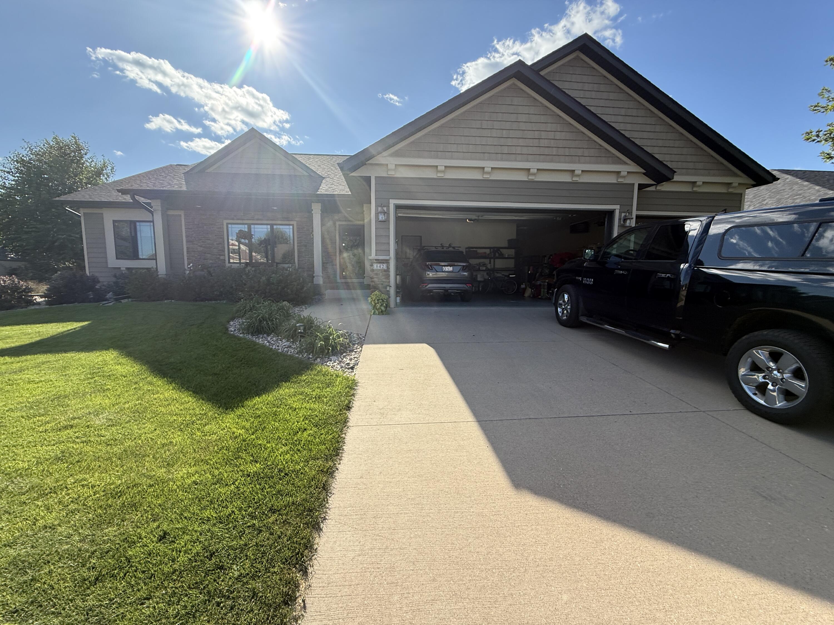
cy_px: 312
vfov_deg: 85.7
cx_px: 417
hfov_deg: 102.1
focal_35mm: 14
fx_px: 337
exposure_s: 1/1259
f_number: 2.2
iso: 50
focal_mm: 2.22
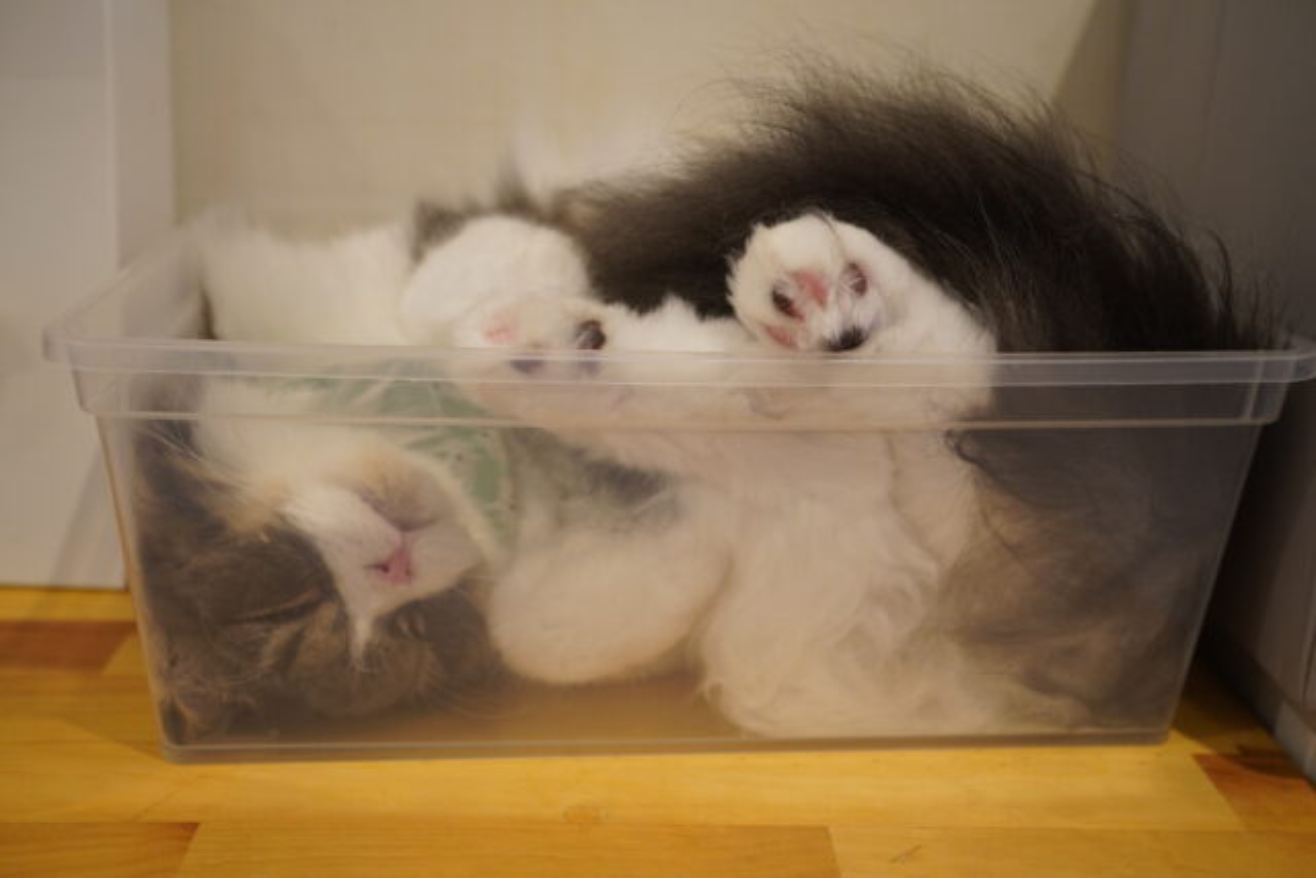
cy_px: 439
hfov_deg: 53.1
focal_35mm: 36
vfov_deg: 36.9
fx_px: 1316
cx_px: 658
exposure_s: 1/60
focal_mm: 24
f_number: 2.5
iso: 640
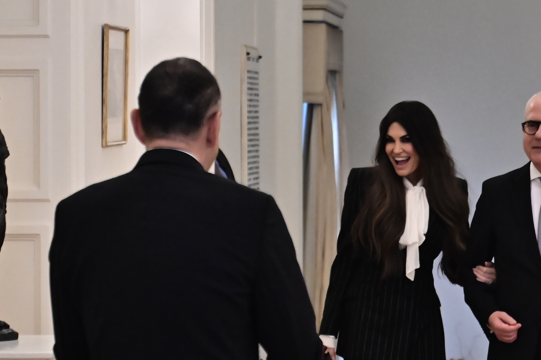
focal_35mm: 154
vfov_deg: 8.9
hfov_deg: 13.3
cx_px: 301
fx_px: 2314
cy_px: 252
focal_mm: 70
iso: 4000
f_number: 4
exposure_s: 1/250
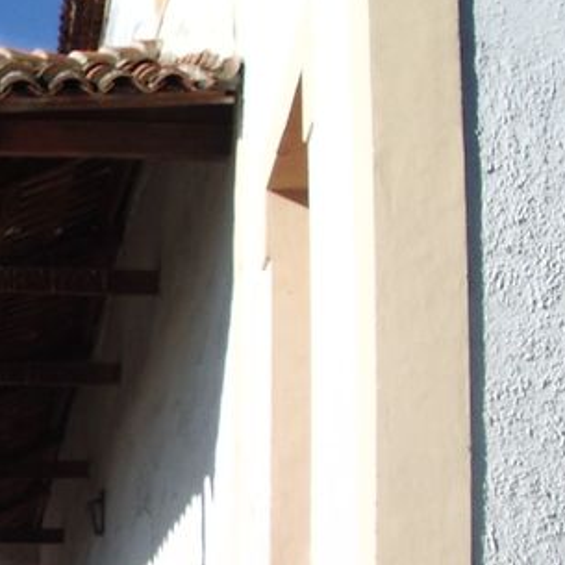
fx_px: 1920
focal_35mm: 104
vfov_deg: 16.7
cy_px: 404
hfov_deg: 15.2
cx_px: -328
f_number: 4.3
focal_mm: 5.8
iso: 50
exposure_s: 1/640
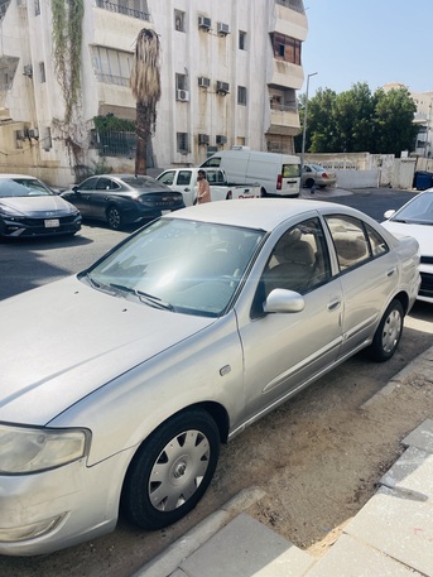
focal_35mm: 25
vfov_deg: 69.4
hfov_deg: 54.9
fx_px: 417
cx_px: 216
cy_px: 288
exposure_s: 1/4717
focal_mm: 5.1
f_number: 1.6
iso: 32
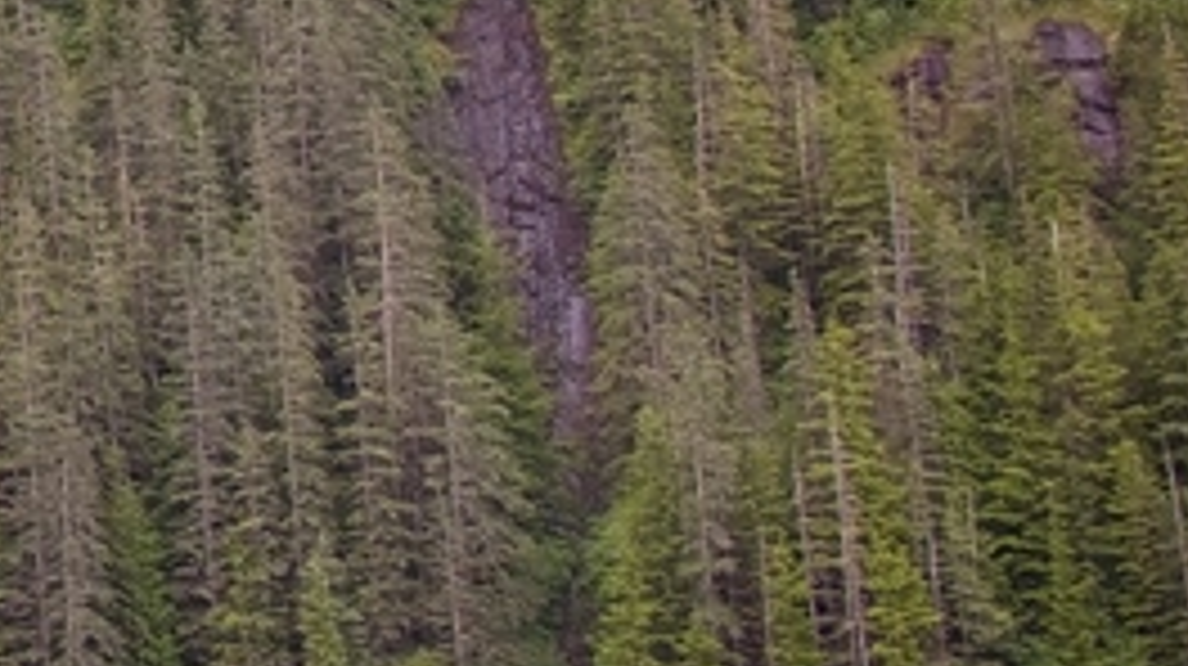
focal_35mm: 122
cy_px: 225
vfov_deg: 9.9
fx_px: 3840
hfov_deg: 13.9
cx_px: -1418
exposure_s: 1/100
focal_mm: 24
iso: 100
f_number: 5
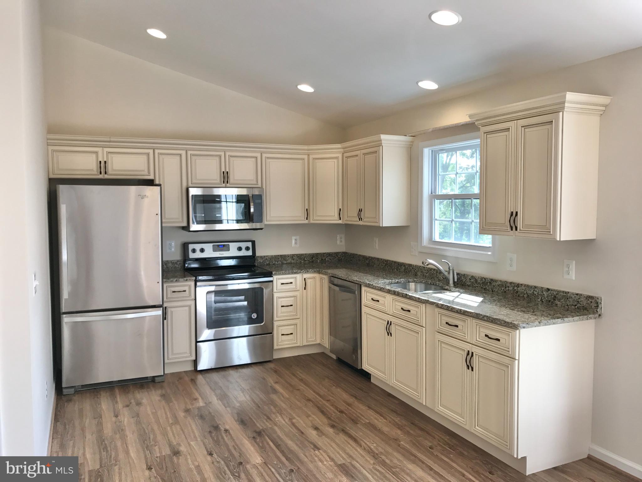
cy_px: 241
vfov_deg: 49.7
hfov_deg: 63.4
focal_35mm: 28
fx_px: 519
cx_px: 321
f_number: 1.8
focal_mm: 3.99
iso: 25
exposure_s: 1/120
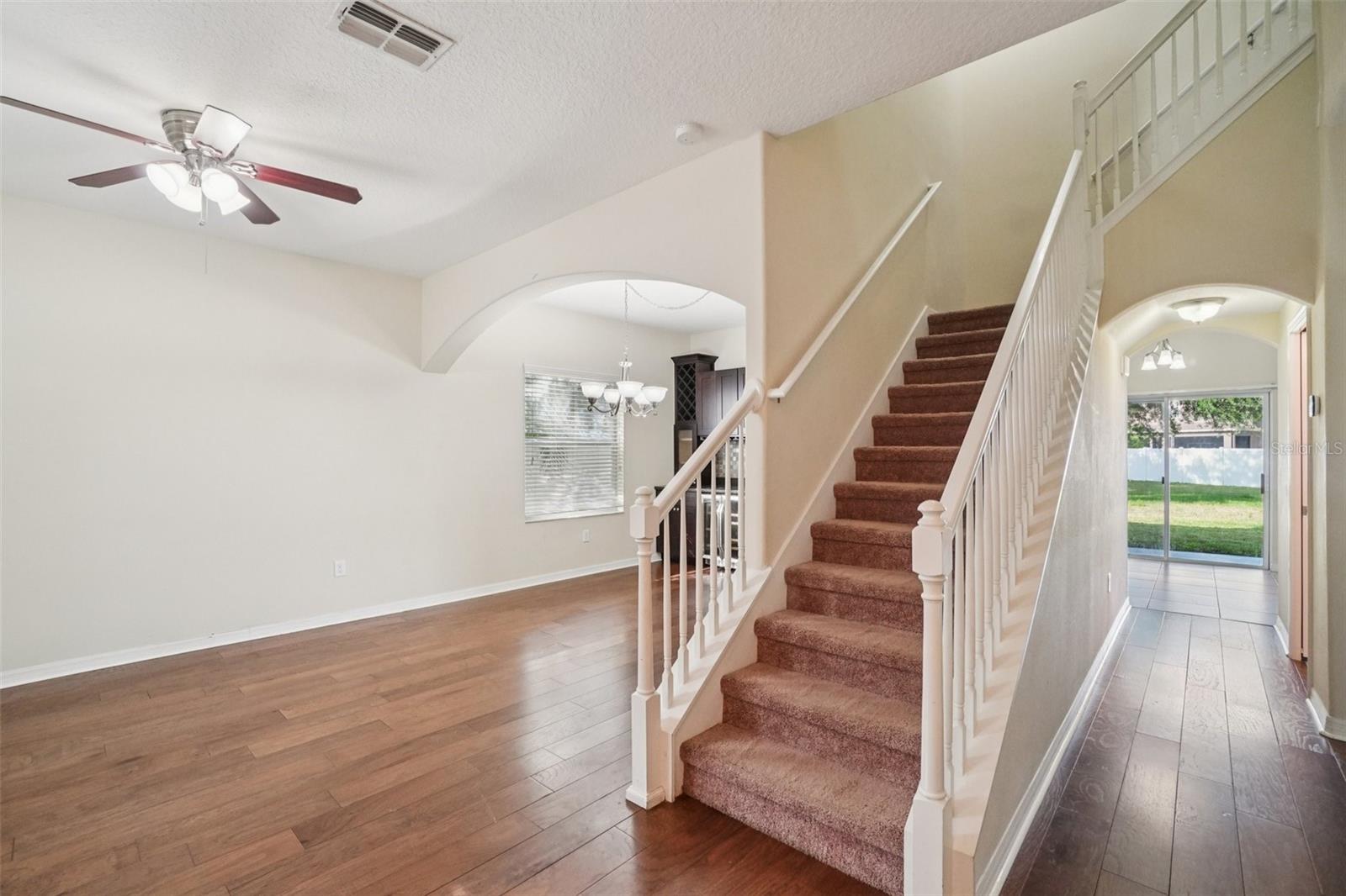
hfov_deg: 100.4
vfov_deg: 77.3
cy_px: 448
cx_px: 673
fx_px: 561
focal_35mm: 15
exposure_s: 1/30
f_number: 8
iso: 1000
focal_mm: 10
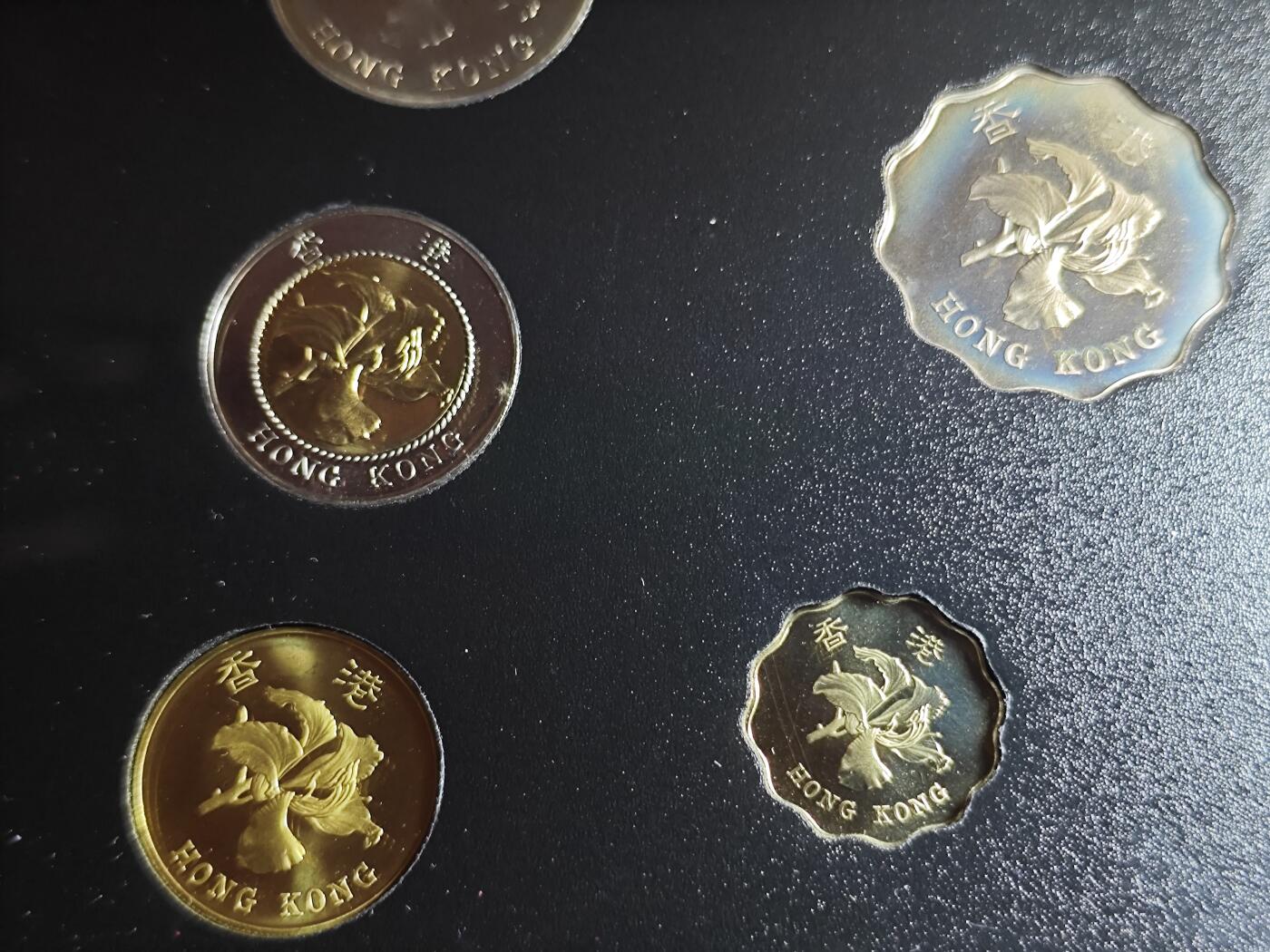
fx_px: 1798
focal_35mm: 49
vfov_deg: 29.7
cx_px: 635
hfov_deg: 38.9
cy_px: 476
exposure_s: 1/39.2
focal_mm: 5.84
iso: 250
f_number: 1.6
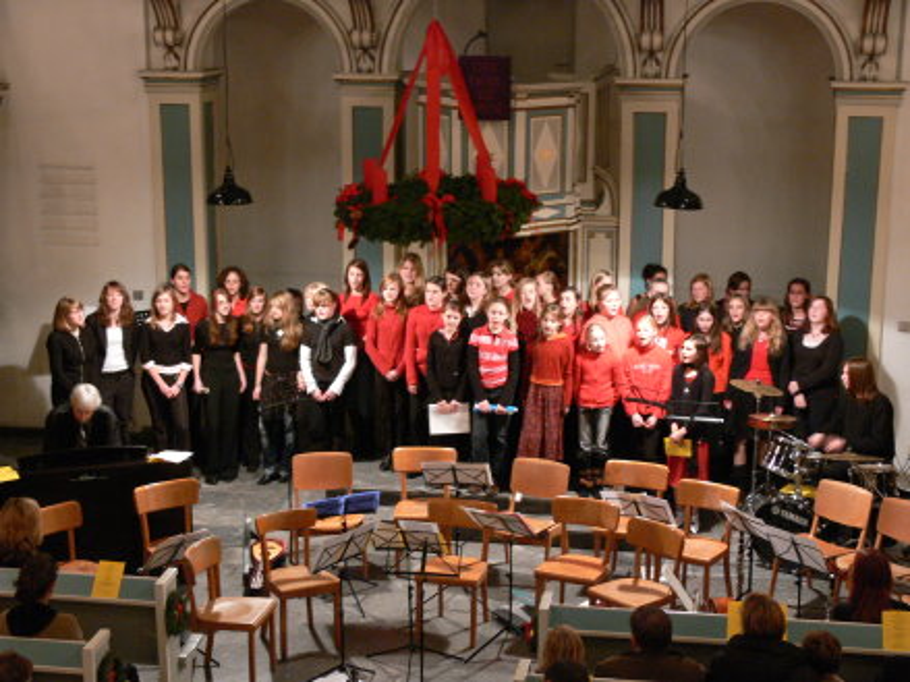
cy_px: 341
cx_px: 455
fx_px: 1577
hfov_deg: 32.2
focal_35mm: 60
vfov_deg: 24.4
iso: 200
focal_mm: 12.7
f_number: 3.2
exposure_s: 1/4
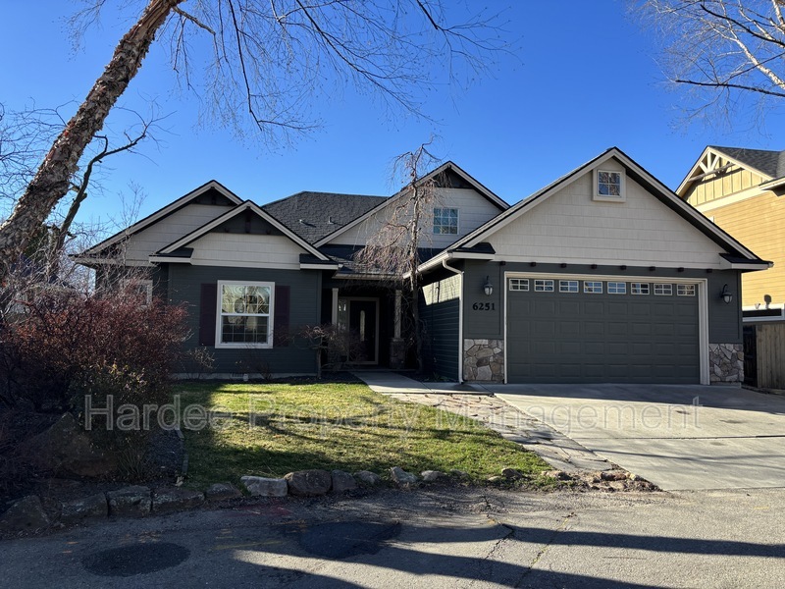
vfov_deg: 53.1
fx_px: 590
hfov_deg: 67.3
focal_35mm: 26
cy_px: 294
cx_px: 392
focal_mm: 5.96
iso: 50
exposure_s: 1/1279
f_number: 1.6
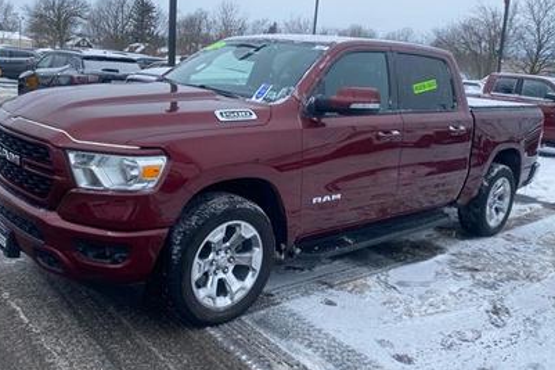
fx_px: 524
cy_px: 158
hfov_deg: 55.8
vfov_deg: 38.8
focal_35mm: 34
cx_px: 264
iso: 32
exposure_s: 1/799
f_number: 1.8
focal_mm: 4.25
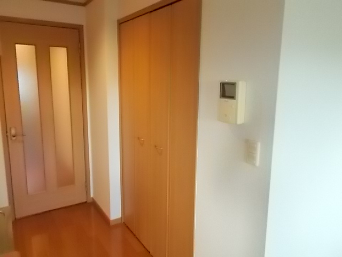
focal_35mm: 26
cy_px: 128
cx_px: 171
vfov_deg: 53.1
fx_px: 257
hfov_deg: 67.3
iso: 800
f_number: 3.2
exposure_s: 1/60
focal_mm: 4.6
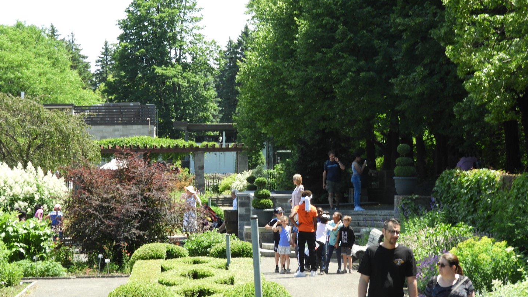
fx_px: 1764
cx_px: 264
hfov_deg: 17.0
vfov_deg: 9.6
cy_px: 108
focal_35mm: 126
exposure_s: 1/200
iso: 100
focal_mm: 20.6
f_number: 5
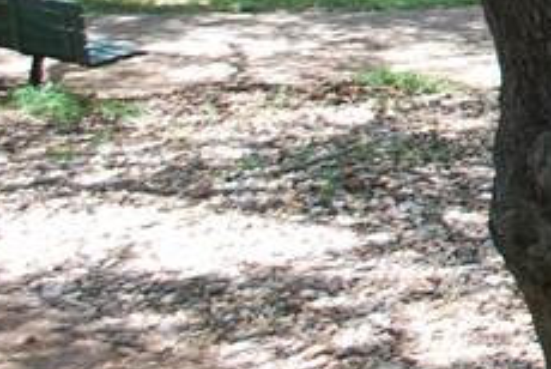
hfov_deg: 12.2
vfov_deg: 9.1
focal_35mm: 141
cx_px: 1228
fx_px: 2161
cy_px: -381
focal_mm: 20
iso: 200
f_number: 5.6
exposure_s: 1/125
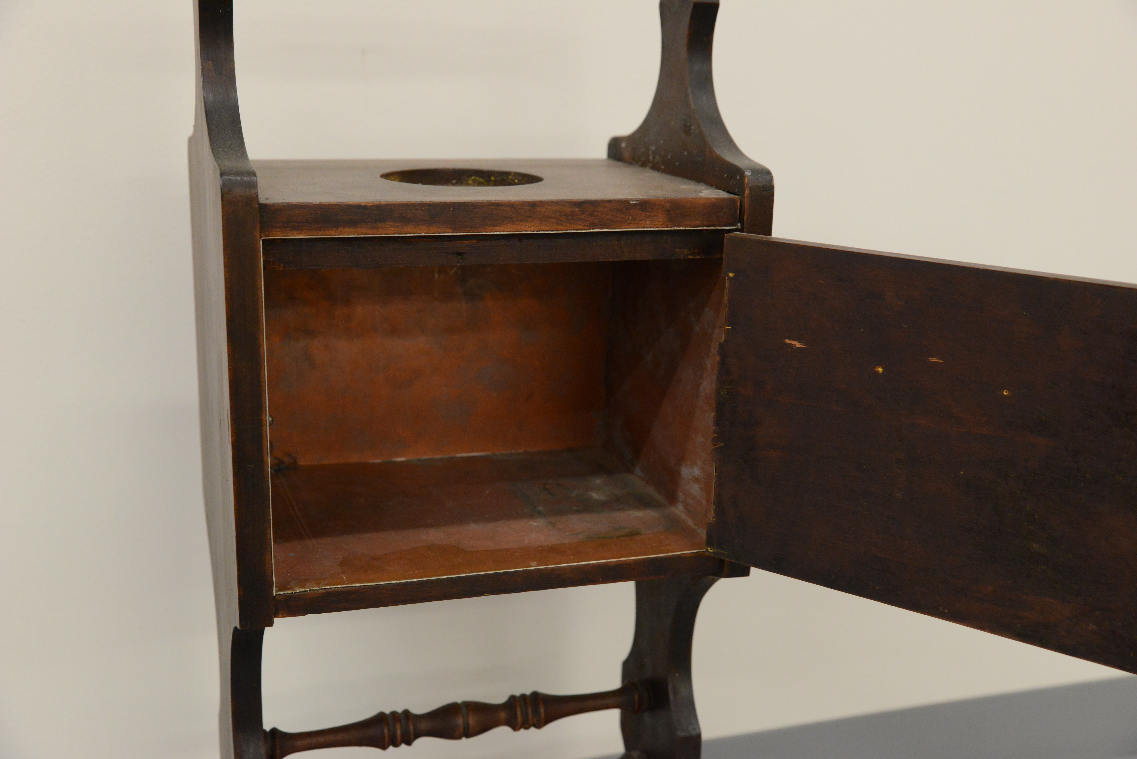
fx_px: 1453
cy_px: 380
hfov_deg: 42.7
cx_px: 568
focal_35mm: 46
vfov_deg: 29.3
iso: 4000
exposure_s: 1/125
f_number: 5
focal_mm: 46
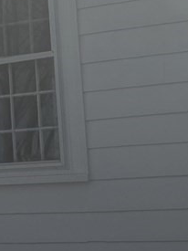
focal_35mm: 134
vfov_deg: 14.5
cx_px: -193
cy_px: 16
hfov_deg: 10.2
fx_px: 971
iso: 80
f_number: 1.78
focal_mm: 6.76
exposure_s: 1/17544
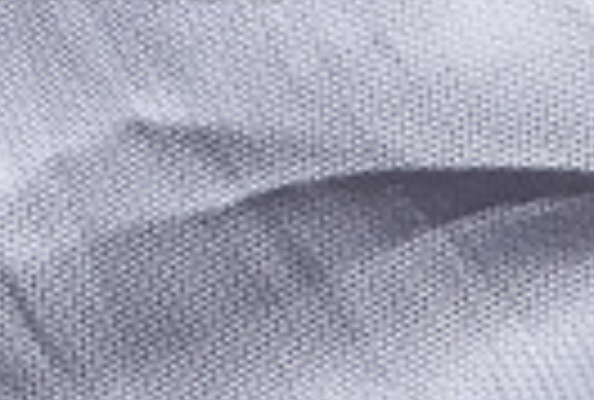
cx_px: 1496
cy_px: 847
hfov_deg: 6.9
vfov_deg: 4.9
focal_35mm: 278
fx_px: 4603
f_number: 10
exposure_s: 1/100
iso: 100
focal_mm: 24
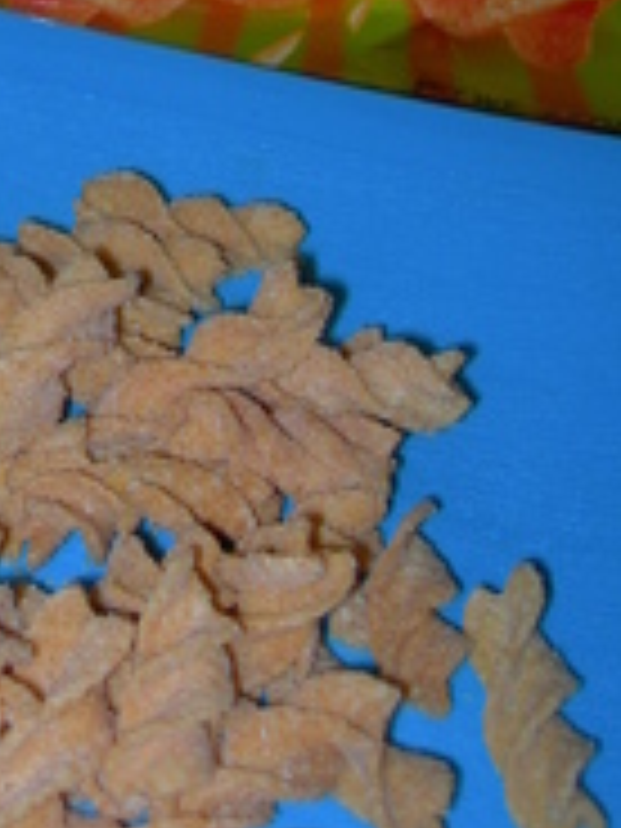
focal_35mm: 103
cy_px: 0
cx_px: -20
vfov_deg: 18.6
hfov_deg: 14.1
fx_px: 2464
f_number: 2.8
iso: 50
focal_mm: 7.8
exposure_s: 1/60.1
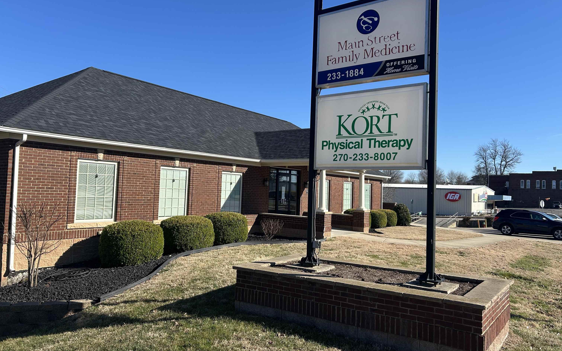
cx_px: 283
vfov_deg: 44.5
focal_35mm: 28
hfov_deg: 66.5
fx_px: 429
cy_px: 168
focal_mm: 5.7
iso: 50
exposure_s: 1/3356
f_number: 1.5
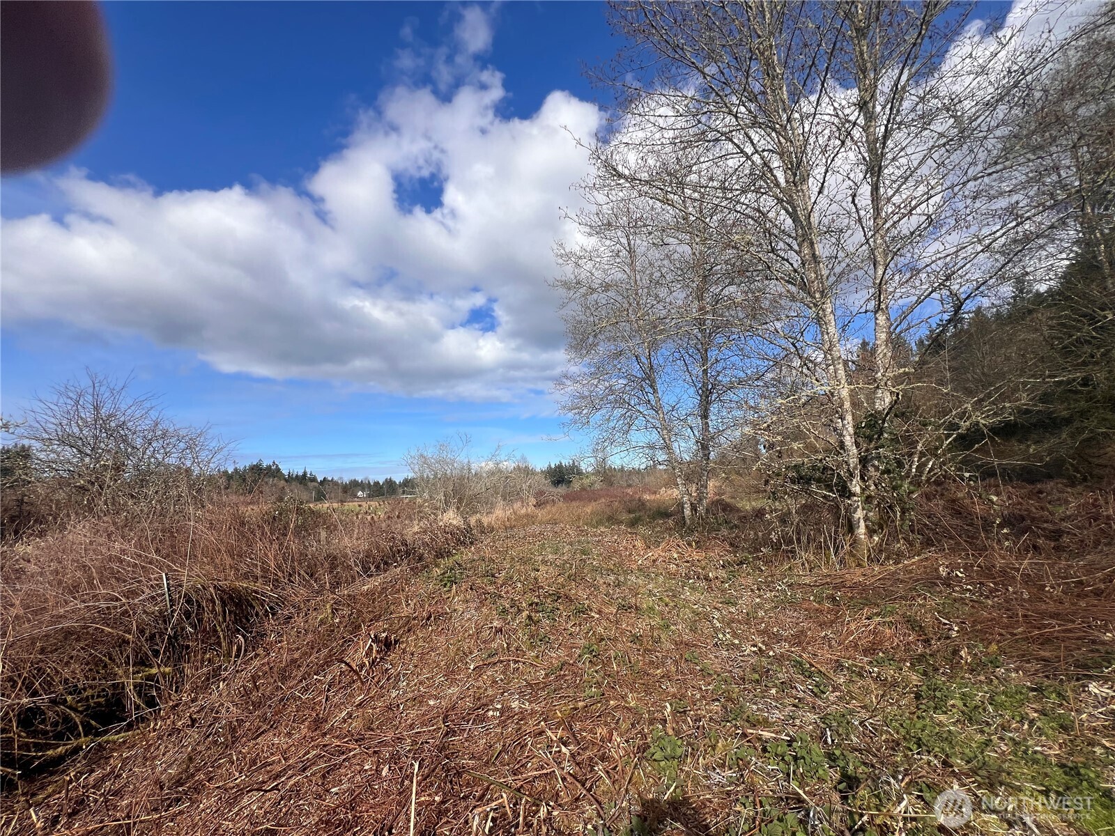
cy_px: 418
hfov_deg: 106.2
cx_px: 558
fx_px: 419
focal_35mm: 13
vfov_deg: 89.9
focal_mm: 1.57
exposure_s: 1/1946
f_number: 1.8
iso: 32
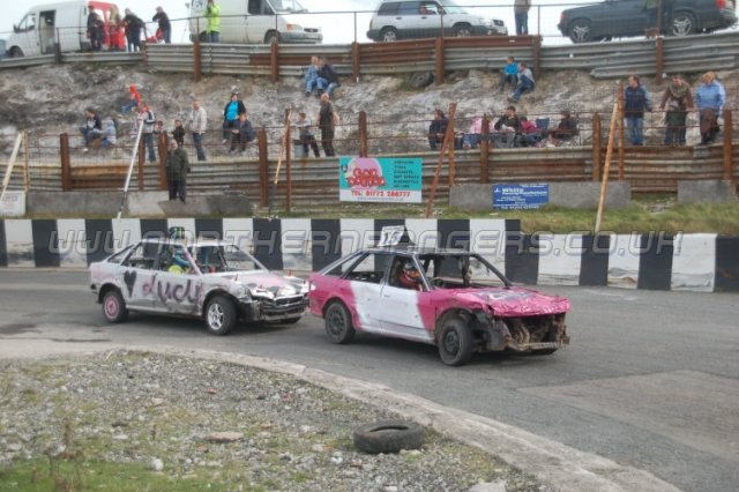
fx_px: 1046
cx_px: 370
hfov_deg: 38.9
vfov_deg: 26.5
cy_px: 246
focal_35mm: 51
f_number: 4.5
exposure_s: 1/1000
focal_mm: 34
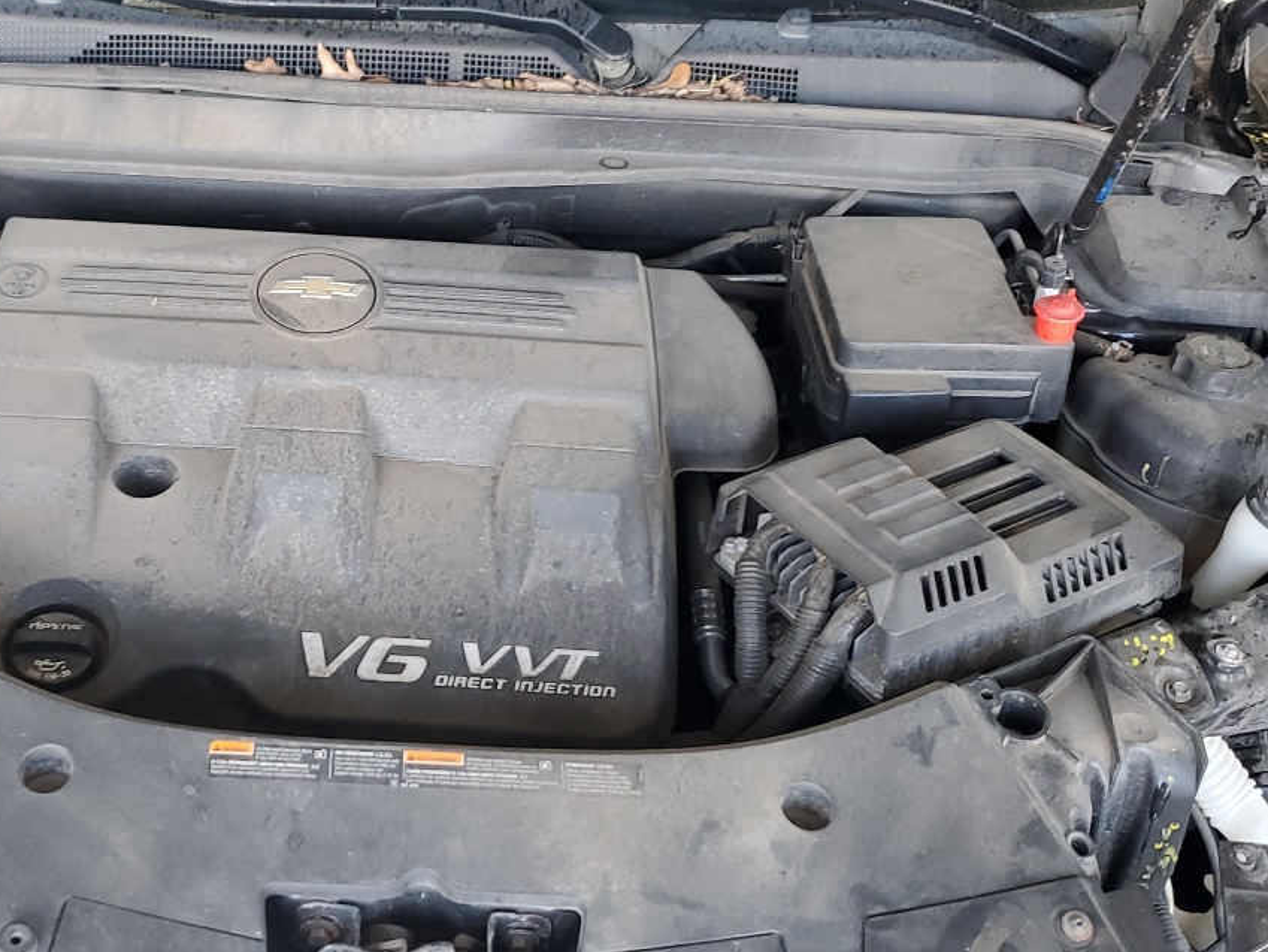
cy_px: 498
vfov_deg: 29.7
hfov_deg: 38.5
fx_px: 1795
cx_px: 432
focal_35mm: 49
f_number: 1.5
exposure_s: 1/60.2
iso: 60
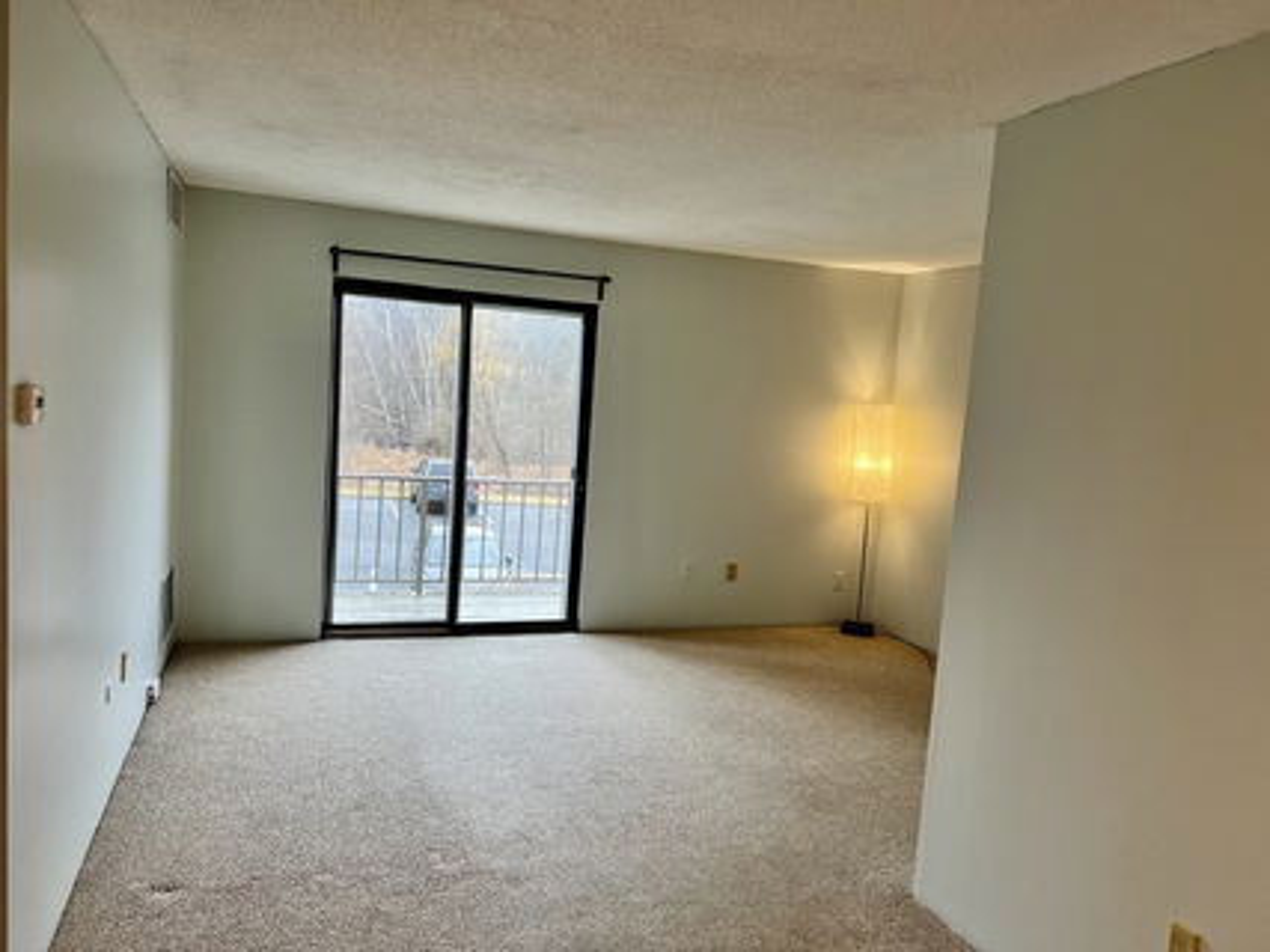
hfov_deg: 67.3
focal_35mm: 26
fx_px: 954
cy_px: 476
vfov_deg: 53.0
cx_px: 635
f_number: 1.5
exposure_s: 1/120
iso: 64
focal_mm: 5.7
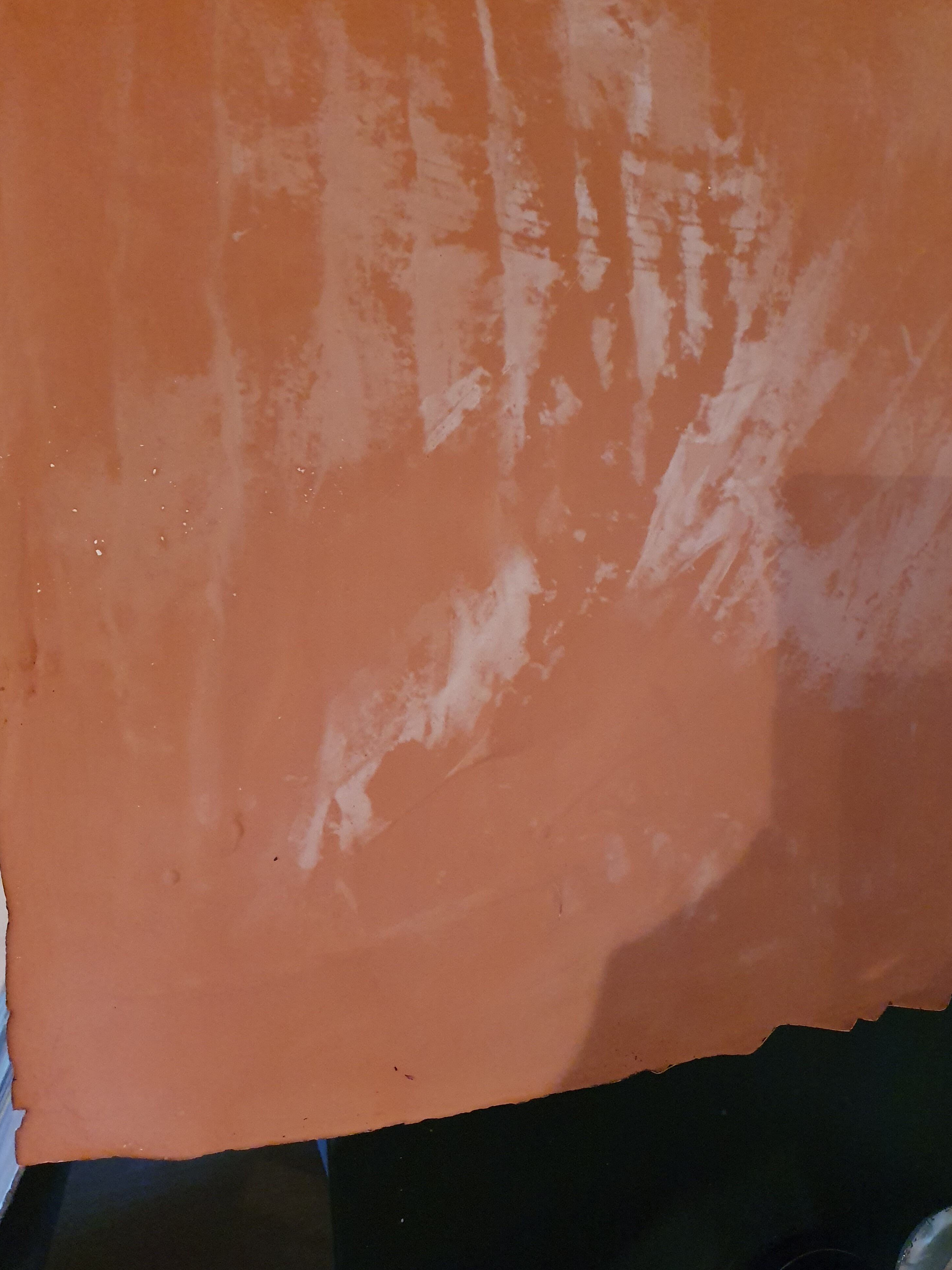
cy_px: 628
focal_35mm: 27
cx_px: 492
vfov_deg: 65.3
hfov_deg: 51.3
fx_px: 990
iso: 640
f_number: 1.5
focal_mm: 4.32
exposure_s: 1/50
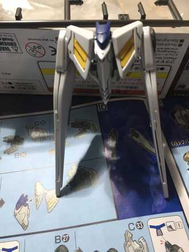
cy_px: 126
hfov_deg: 48.2
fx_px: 211
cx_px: 94
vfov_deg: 61.7
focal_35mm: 29
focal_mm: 4.15
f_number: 2.2
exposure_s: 1/30
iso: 80
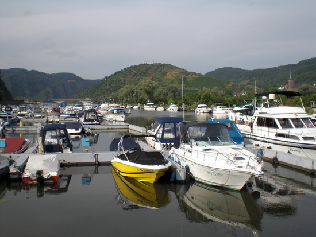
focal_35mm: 38
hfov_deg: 49.0
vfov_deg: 37.7
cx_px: 158
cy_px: 118
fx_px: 347
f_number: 5.6
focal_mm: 6.3
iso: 64
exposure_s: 1/400
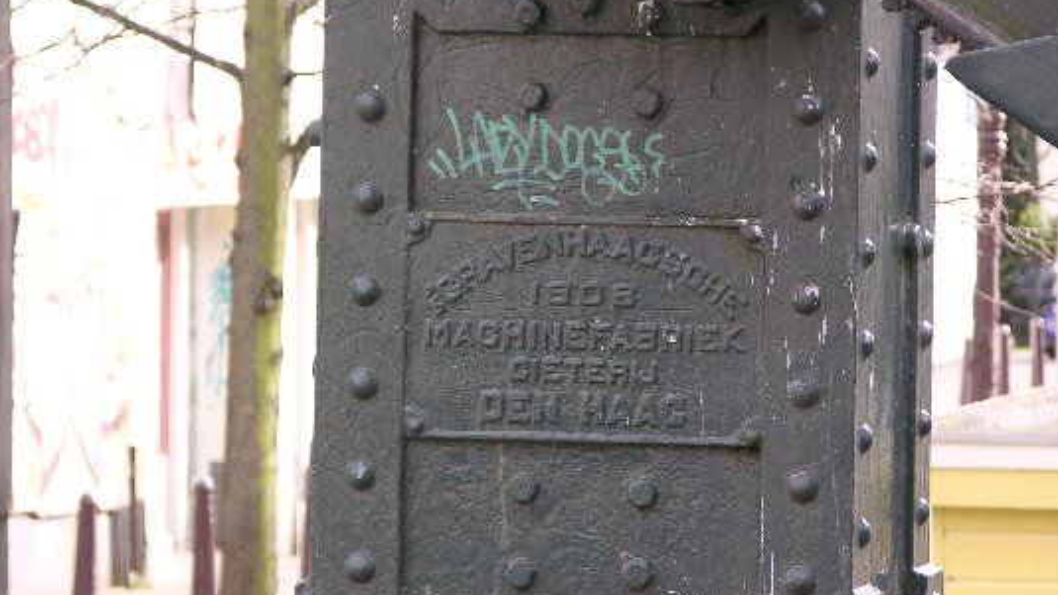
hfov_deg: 8.6
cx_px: 576
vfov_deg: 4.8
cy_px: 281
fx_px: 7042
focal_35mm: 251
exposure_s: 1/61
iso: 50
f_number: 4.1
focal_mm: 52.4
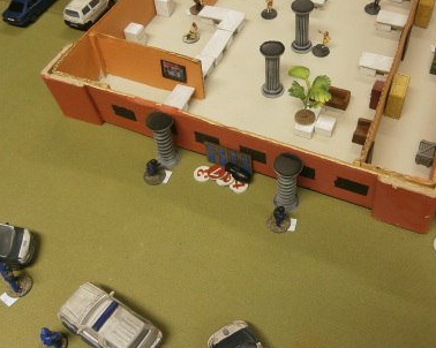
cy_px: 133
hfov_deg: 50.0
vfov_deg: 40.9
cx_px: 260
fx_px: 464
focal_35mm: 36
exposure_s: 1/30
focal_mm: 4.7
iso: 125
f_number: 2.8
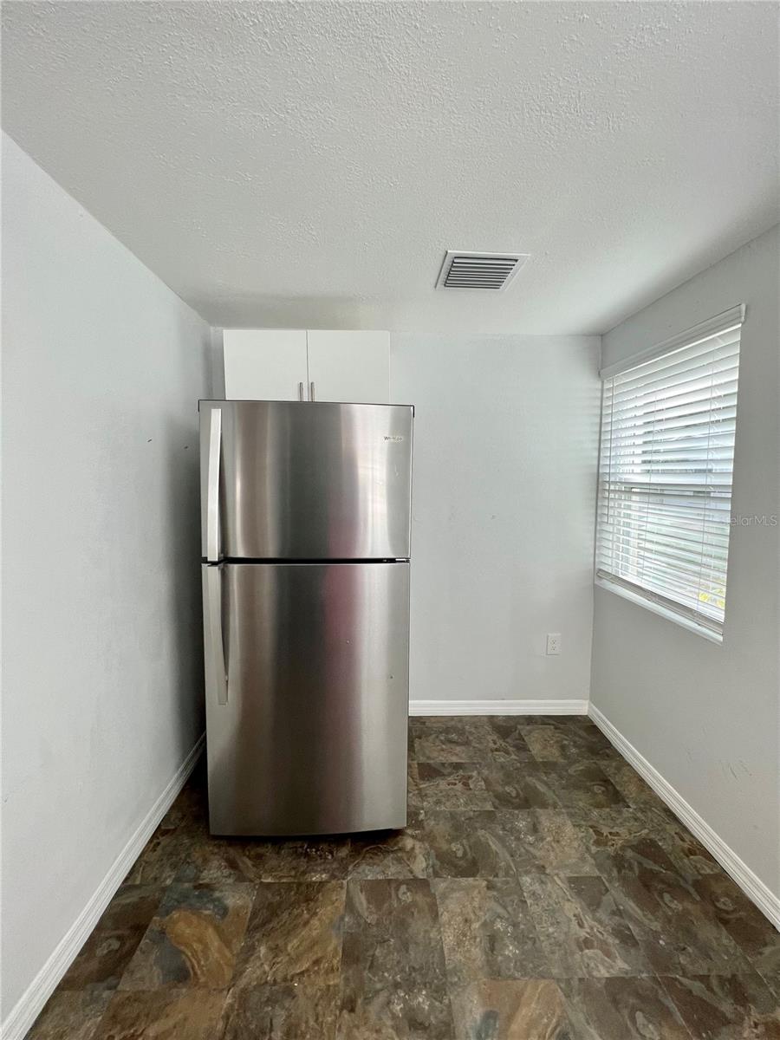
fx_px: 391
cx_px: 390
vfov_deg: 106.2
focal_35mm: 13
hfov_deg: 89.9
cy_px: 520
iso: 64
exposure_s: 1/120
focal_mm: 1.57
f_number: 1.8
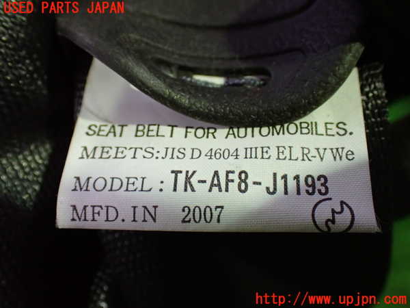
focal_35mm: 41
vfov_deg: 35.1
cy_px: 154
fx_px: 486
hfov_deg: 45.8
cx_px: 205
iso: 800
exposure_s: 1/60
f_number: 2.8
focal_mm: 7.31
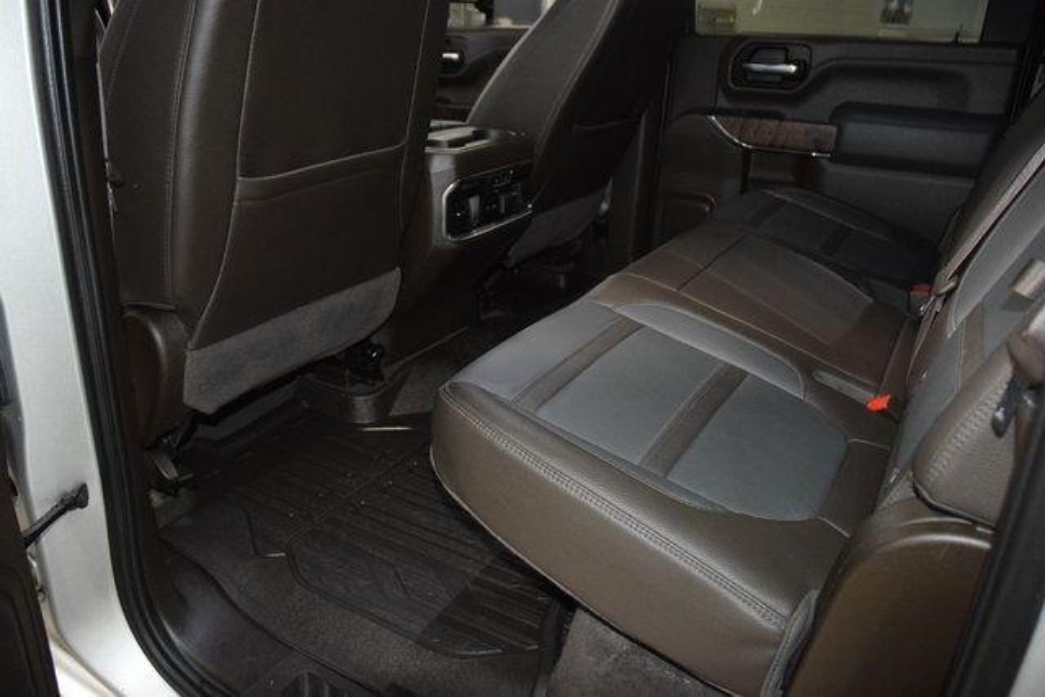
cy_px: 348
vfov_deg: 48.0
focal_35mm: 27
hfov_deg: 67.4
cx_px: 522
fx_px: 784
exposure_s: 1/60
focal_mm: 18
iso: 3200
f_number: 3.5
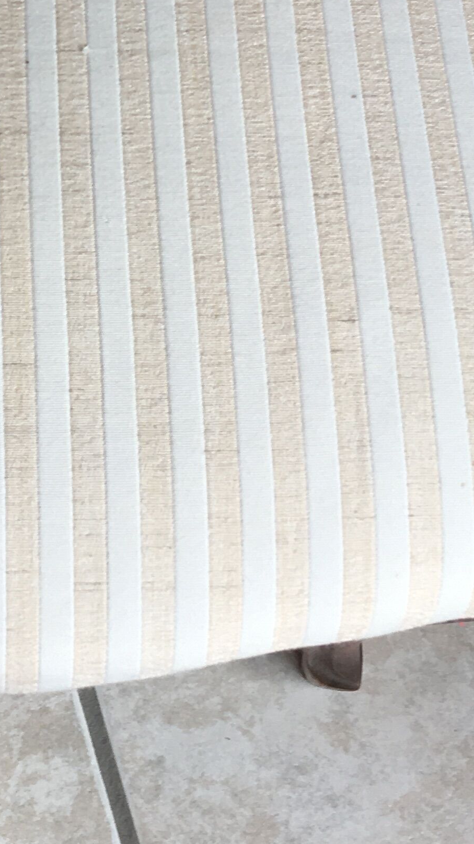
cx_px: -32
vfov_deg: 25.8
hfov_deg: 15.0
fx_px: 1766
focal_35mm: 79
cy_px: 44
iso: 25
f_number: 2.2
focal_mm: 4.15
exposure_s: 1/127
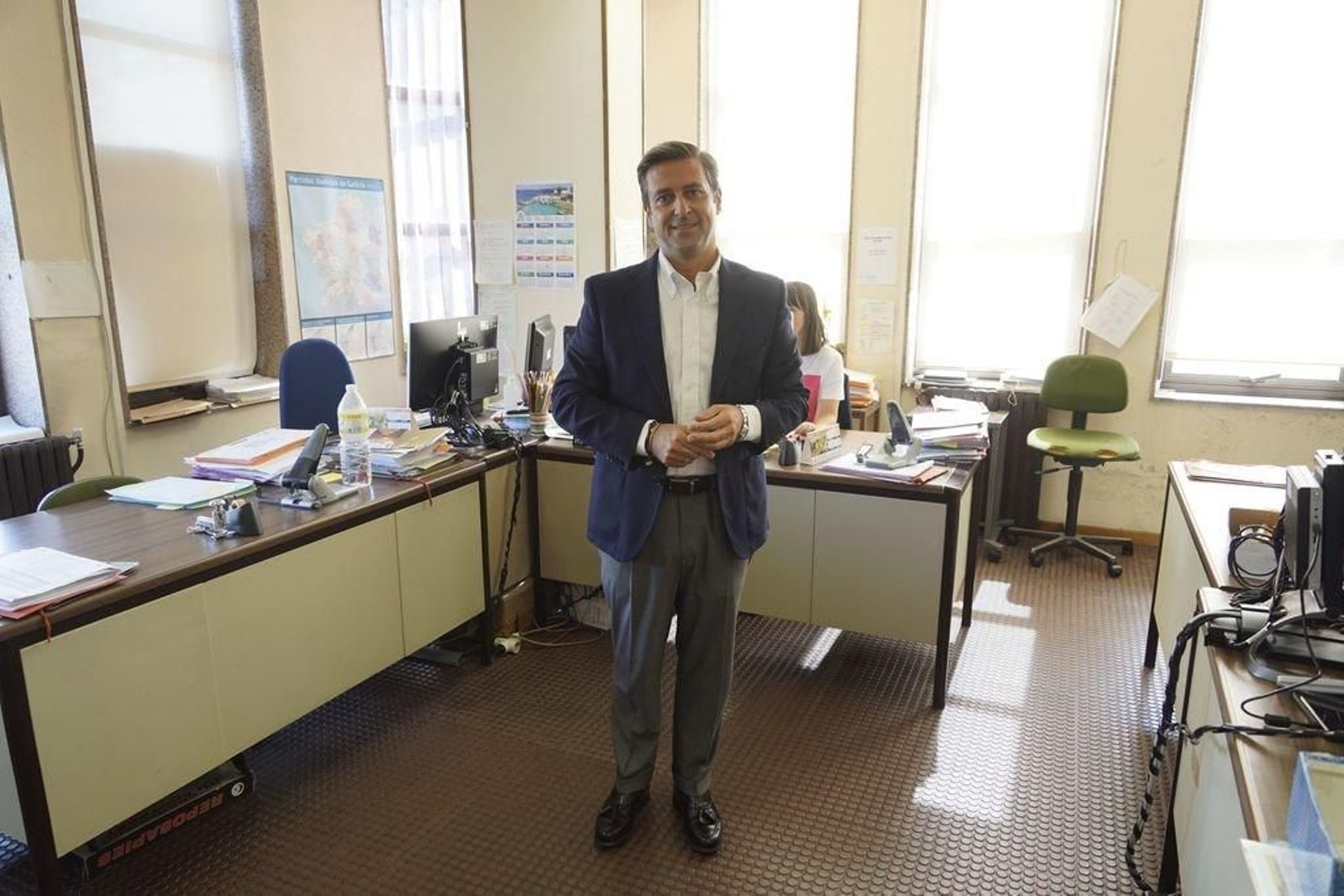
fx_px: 896
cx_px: 672
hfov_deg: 73.7
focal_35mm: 24
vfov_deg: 53.1
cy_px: 448
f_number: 3.5
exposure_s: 1/80
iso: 400
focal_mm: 16
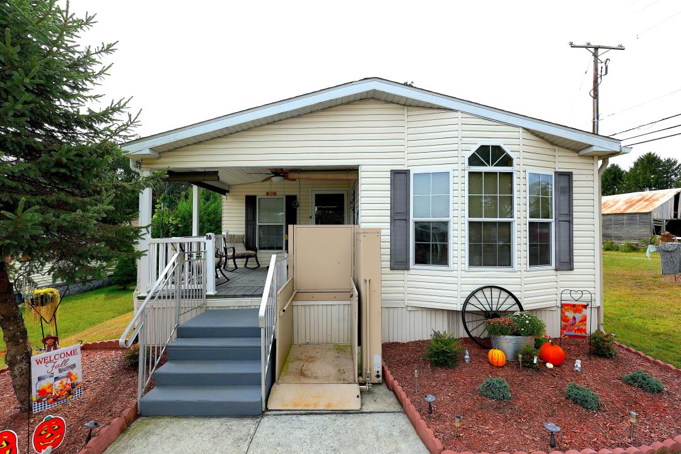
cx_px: 340
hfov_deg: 95.0
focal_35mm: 16
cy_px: 227
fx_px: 312
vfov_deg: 72.1
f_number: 4.5
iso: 100
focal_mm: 11
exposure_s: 1/320
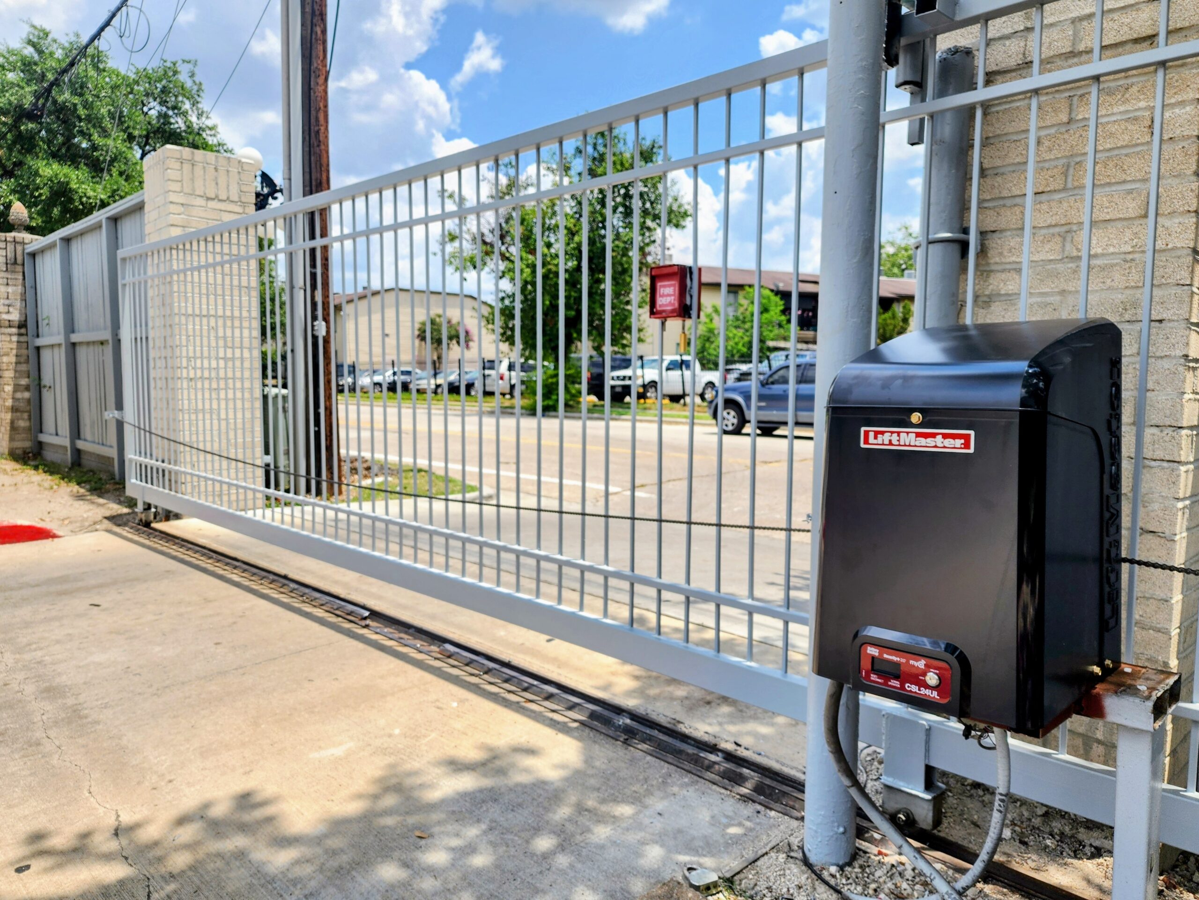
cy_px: 450
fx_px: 797
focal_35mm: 23
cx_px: 600
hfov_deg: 73.9
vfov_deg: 58.9
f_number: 1.8
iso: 12
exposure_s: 1/701
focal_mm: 6.4
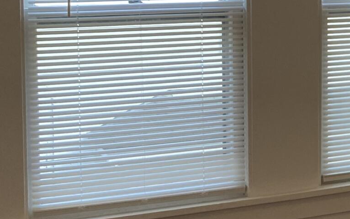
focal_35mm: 108
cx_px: 594
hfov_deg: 16.6
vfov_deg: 12.0
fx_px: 1030
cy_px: 12
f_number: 1.8
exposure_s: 1/120
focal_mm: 4.25
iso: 125
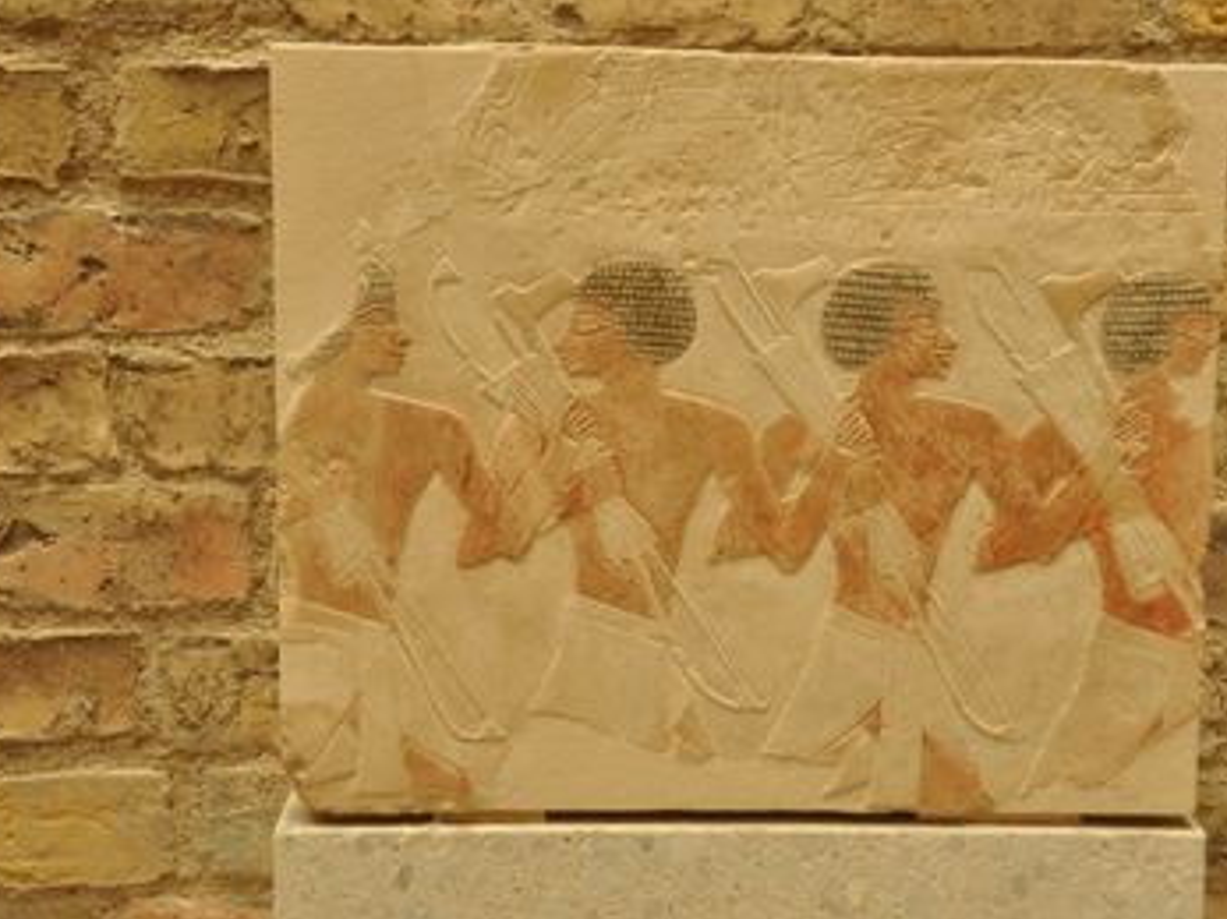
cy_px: 449
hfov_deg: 26.7
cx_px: 668
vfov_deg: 20.2
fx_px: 2587
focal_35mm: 73
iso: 1000
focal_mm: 40
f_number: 7.1
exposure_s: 1/200
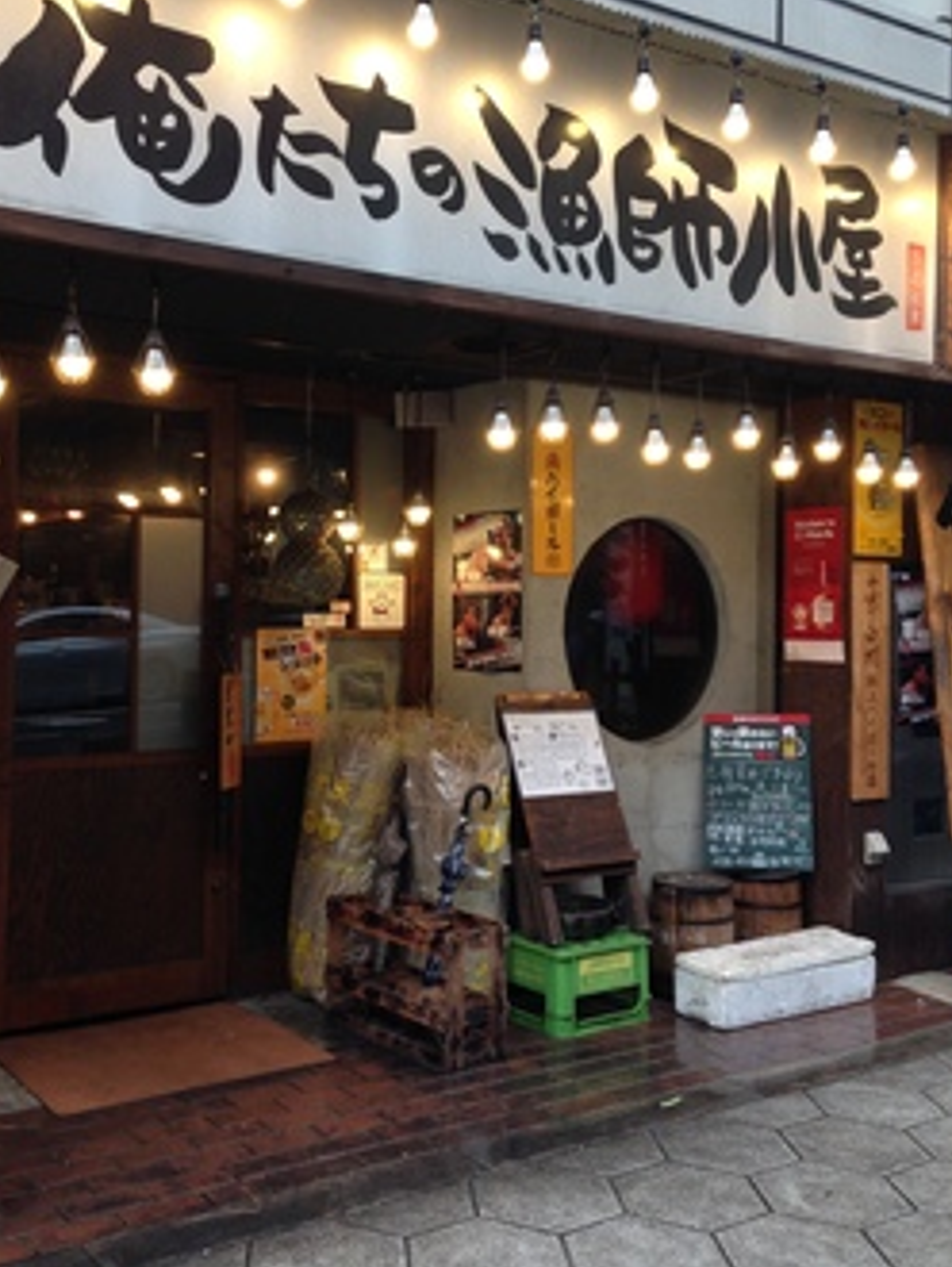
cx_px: 418
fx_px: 1465
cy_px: 622
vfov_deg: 46.8
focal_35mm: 40
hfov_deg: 36.0
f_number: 2.4
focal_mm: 4.12
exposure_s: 1/60
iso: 50
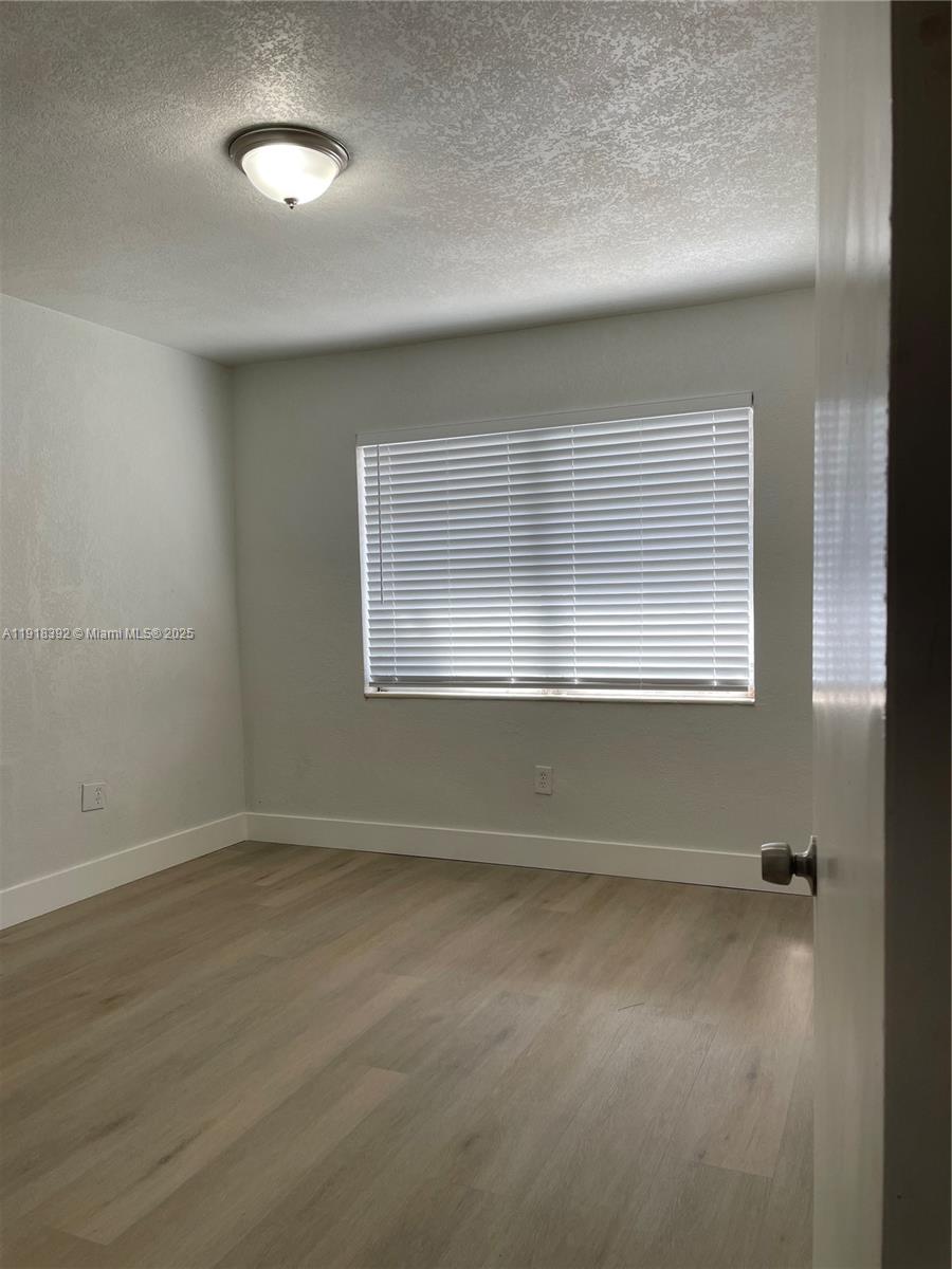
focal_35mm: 26
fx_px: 953
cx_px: 476
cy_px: 634
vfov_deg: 67.3
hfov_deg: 53.1
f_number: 1.6
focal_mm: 4.2
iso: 32
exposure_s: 1/183
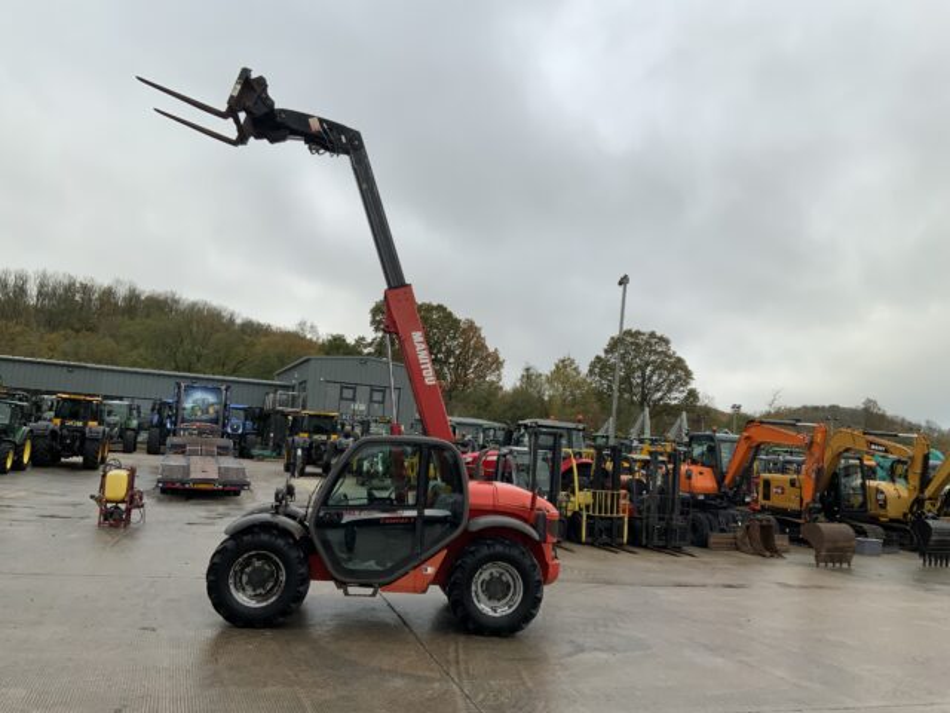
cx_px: 475
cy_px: 356
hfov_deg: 61.7
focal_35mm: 29
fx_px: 796
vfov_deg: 48.2
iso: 16
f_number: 1.8
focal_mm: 3
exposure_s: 1/173
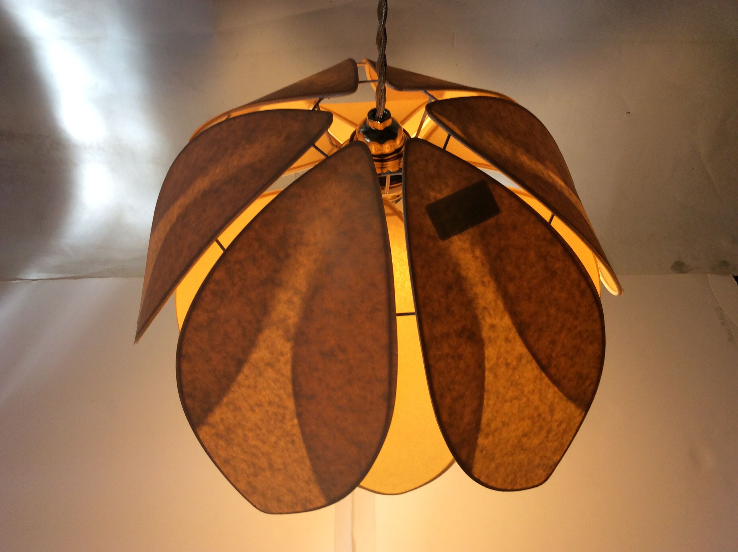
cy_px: 276
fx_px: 681
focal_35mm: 32
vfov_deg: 44.1
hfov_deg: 56.9
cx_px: 369
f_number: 2.4
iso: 50
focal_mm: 3.3
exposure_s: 1/100
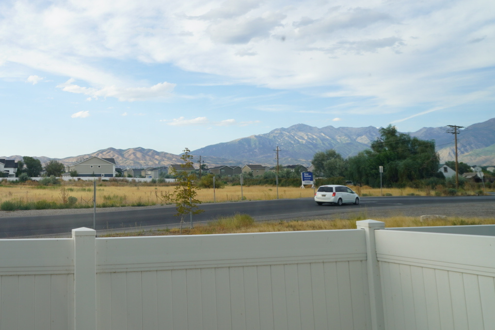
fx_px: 523
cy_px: 99
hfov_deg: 48.1
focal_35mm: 38
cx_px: 105
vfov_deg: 34.6
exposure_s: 1/100
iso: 100
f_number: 6.3
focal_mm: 16
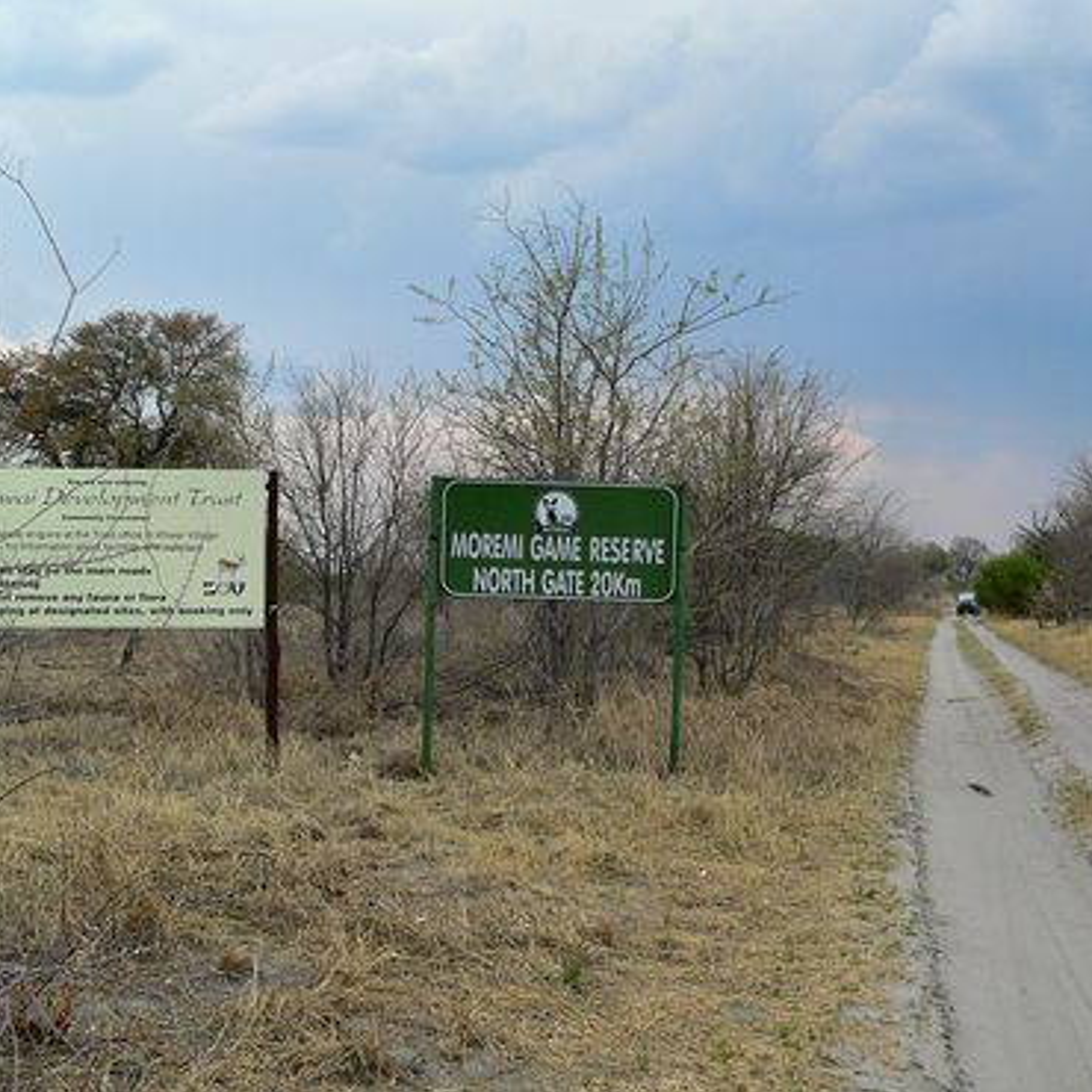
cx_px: 537
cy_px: 545
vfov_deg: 39.2
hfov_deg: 39.2
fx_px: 1535
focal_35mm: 43
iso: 80
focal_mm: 6
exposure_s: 1/400
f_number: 4
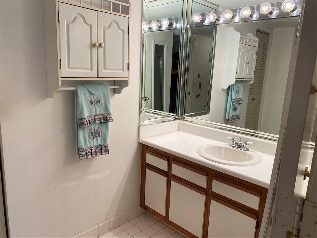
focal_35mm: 26
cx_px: 158
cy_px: 119
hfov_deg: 67.3
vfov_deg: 53.1
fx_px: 238
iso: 100
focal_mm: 4.25
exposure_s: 1/120
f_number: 1.8
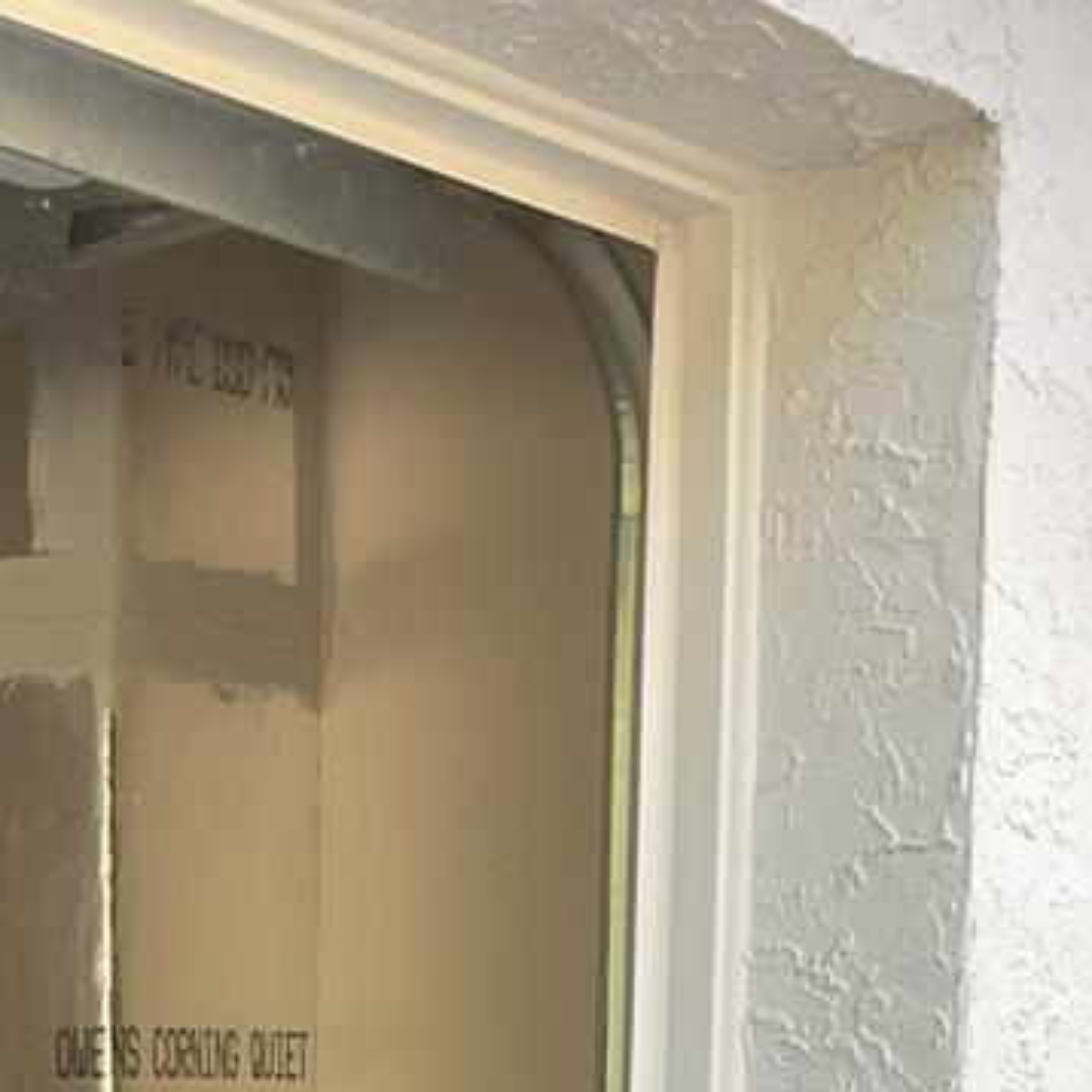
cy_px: 1659
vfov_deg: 17.9
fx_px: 3069
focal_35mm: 86
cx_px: -67
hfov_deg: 19.4
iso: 40
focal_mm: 3
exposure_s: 1/120
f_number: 1.8
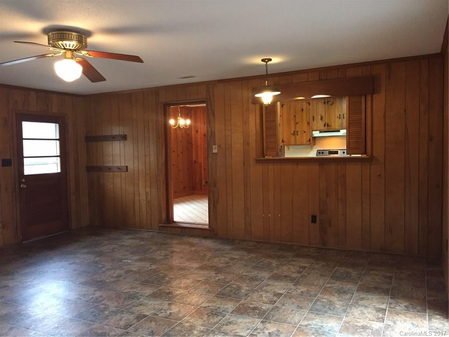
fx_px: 376
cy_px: 168
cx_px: 224
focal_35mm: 29
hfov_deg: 61.7
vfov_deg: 48.2
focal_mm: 4.15
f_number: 2.2
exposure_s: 1/30
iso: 250
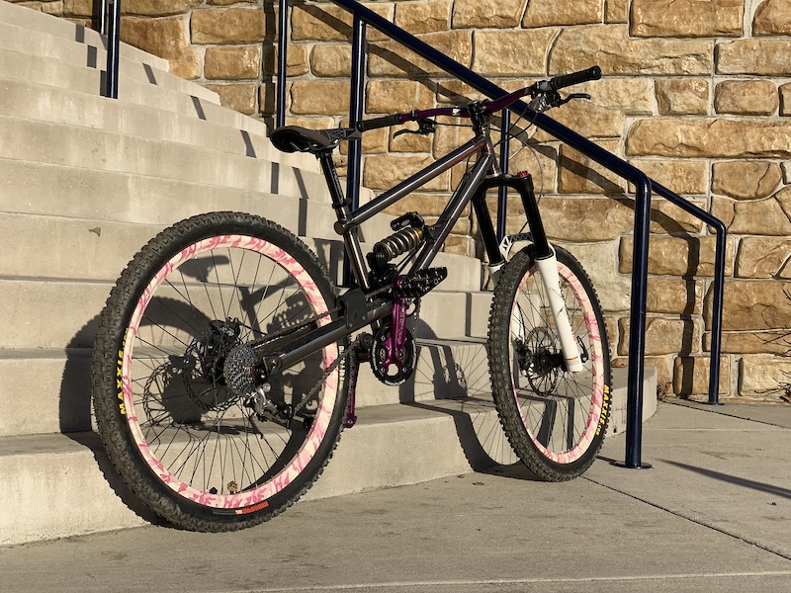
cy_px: 296
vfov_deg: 28.0
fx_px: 1188
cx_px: 396
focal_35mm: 52
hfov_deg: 36.8
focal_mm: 6
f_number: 2.4
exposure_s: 1/1597
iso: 16
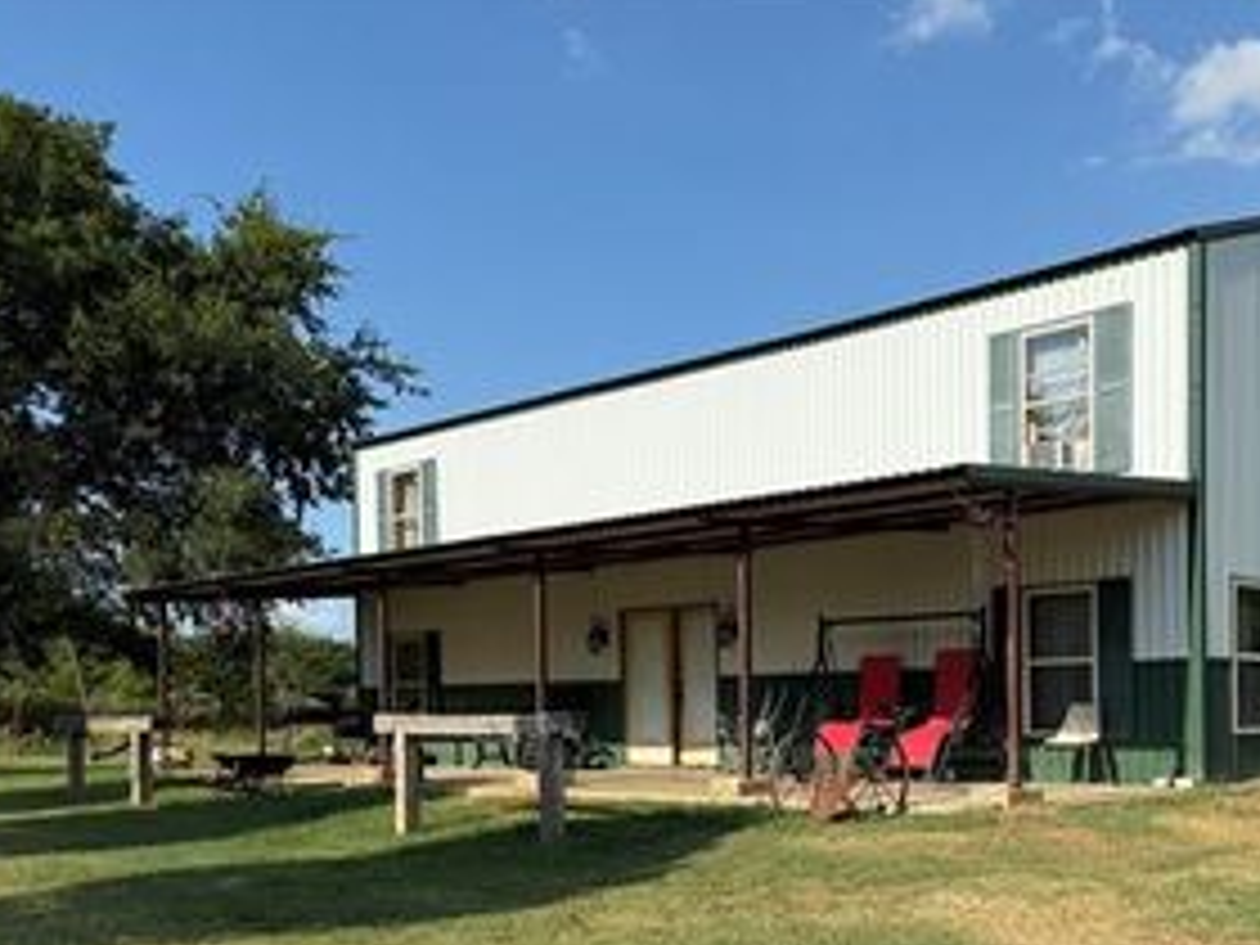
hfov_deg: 48.6
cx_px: 911
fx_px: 1347
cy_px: 704
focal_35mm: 37
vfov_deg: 37.7
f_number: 1.78
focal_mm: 6.76
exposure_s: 1/4405
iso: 80
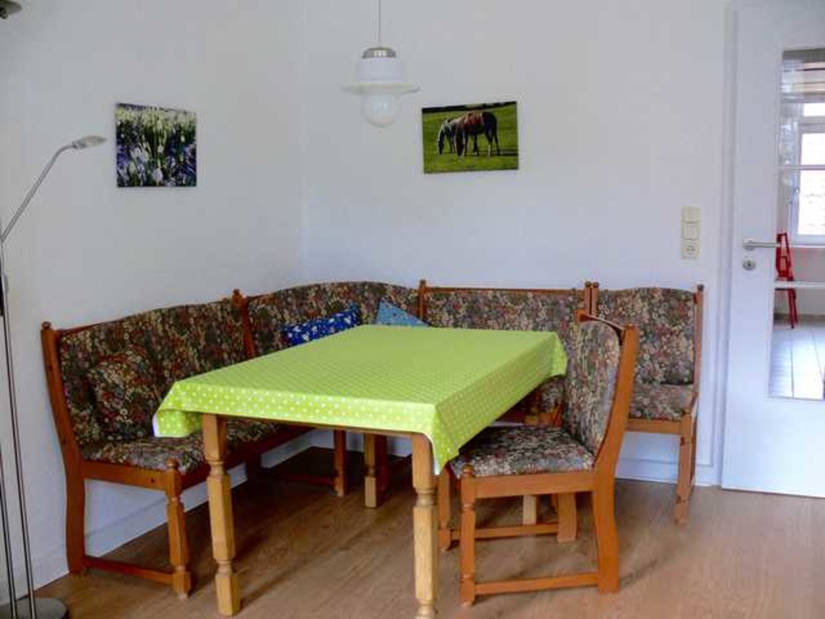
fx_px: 834
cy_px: 310
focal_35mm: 35
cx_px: 412
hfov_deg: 52.6
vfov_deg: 40.7
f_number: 2.8
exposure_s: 1/30
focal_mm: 7.4
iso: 80
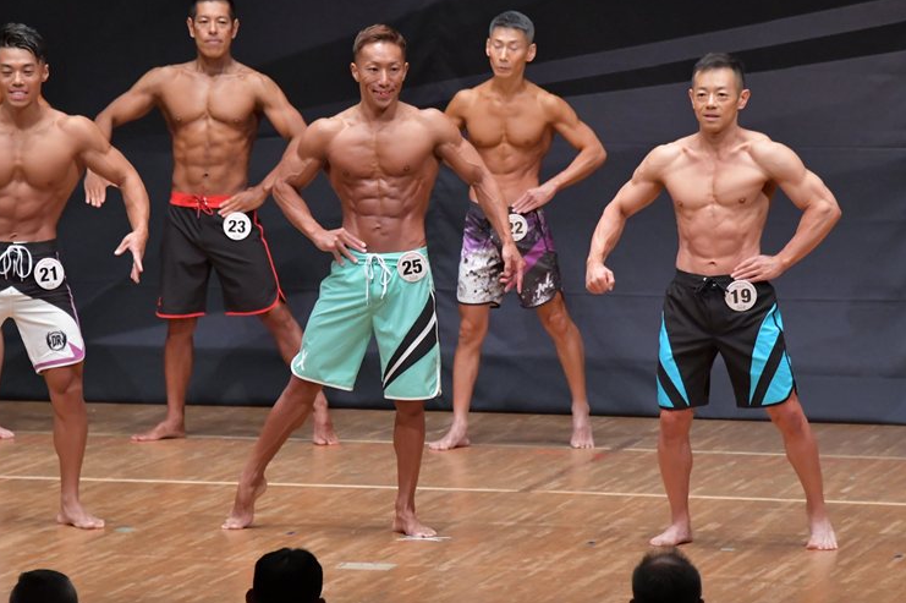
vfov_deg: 4.6
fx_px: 7494
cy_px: 300
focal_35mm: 298
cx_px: 463
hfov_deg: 6.9
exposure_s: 1/400
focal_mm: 190
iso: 6400
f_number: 5.6
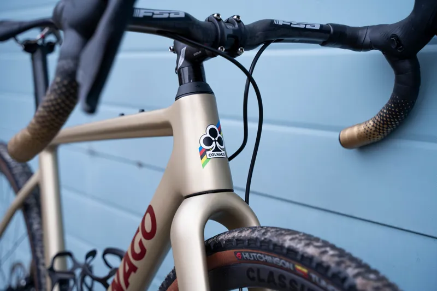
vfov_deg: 24.2
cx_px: 218
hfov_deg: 35.6
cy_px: 146
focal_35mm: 56
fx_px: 680
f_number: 3.5
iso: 500
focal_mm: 56
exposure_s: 1/400
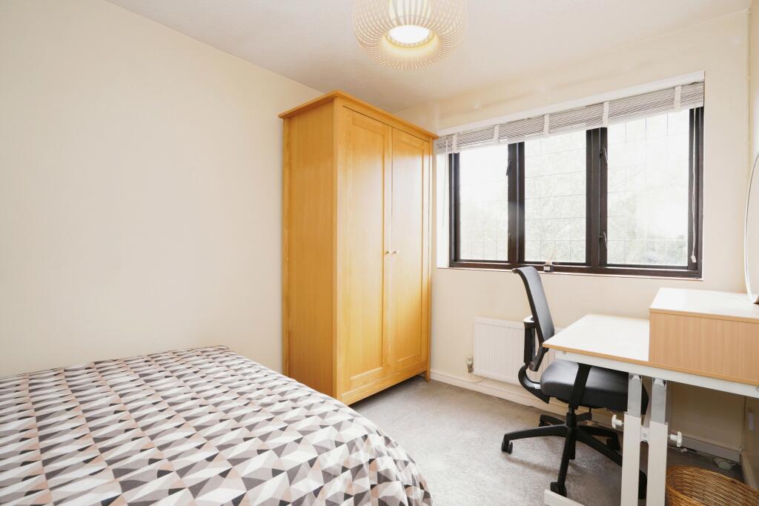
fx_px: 337
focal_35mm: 16
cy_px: 253
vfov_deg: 73.8
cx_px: 380
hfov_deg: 96.7
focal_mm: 16
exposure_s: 1/100
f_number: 7.1
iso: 1600
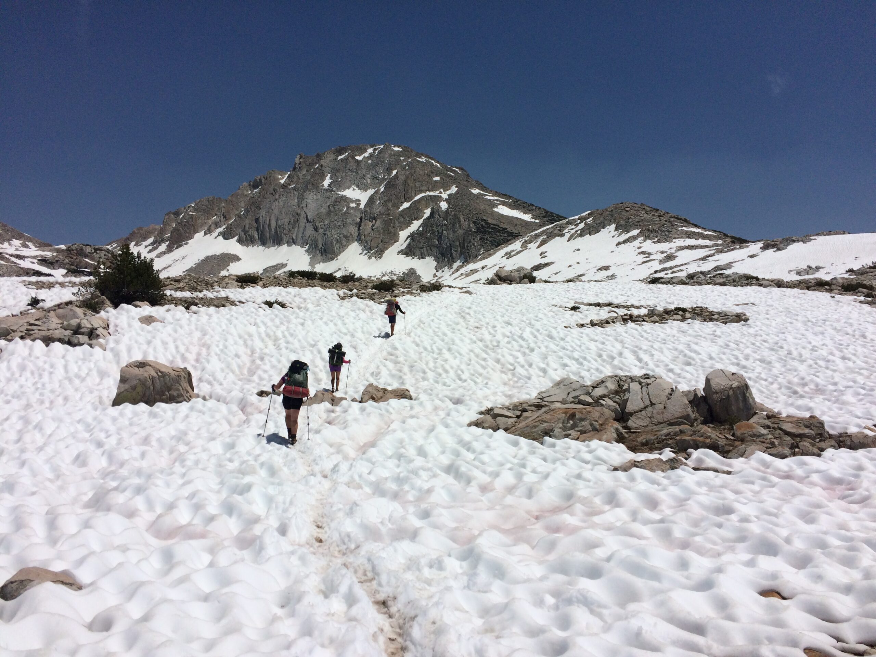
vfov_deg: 48.2
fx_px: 734
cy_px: 328
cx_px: 438
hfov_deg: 61.7
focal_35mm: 29
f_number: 2.2
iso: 40
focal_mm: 4.15
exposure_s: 1/13699
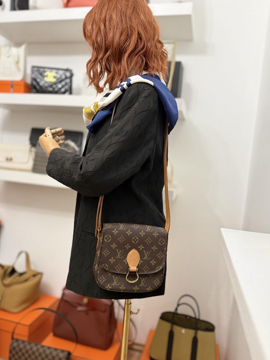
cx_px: 135
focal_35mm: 25
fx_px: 260
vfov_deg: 69.4
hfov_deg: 54.9
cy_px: 187
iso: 640
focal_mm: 6.76
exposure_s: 1/50
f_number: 1.78
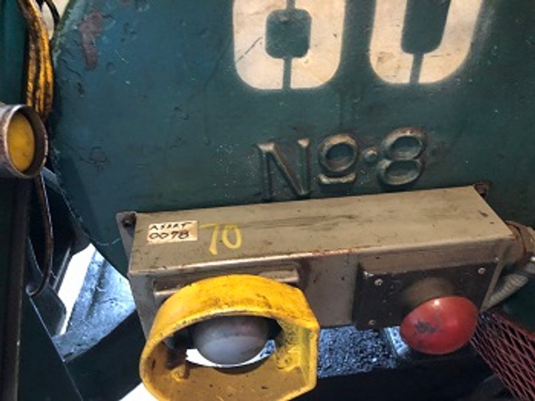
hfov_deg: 63.5
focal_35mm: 28
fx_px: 432
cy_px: 200
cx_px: 268
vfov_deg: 49.7
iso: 100
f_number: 1.8
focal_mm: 3.99
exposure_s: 1/5
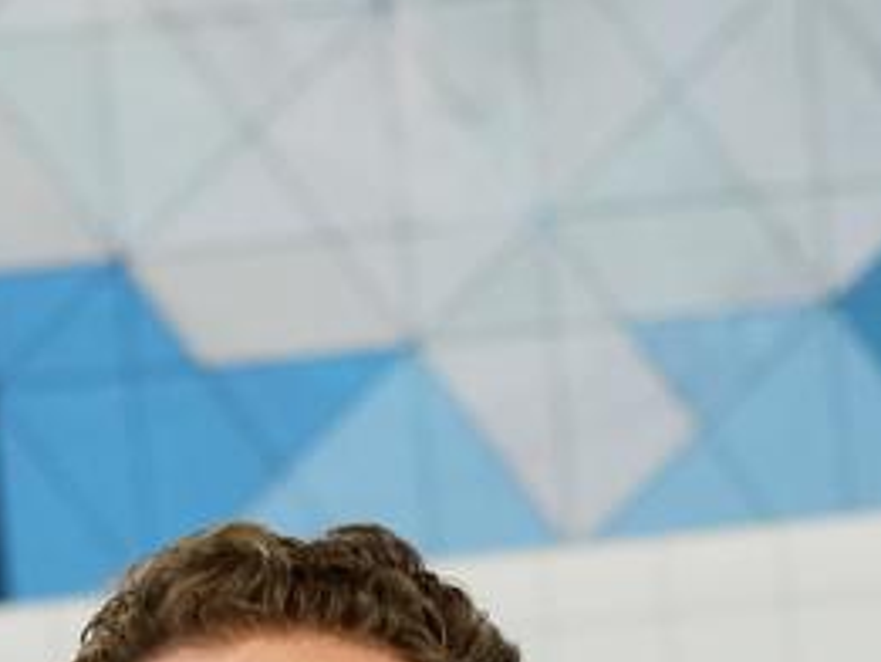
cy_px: 2248
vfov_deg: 3.9
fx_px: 9370
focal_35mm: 368
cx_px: 98
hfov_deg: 5.4
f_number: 4
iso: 500
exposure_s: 1/100
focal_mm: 50
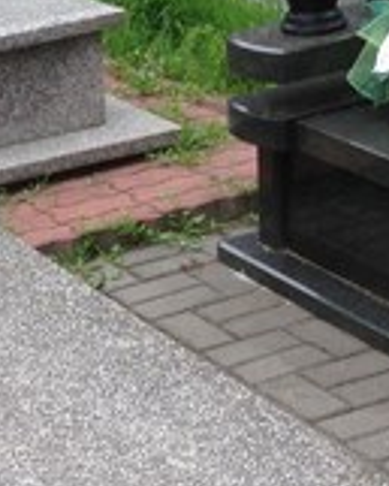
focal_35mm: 128
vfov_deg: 15.0
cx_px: -205
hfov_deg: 11.5
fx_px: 1840
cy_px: 377
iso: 50
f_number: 2.4
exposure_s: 1/507
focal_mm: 4.12
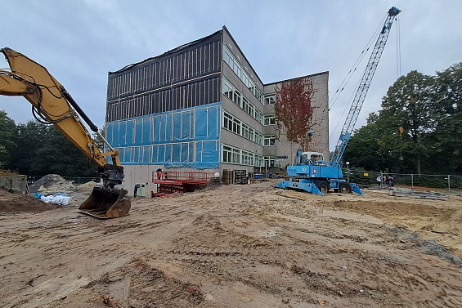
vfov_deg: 81.2
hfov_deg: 104.2
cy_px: 160
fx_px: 180
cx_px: 227
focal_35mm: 14
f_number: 2.2
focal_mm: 1.42
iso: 40
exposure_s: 1/458
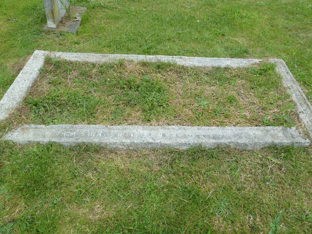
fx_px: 225
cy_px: 117
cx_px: 156
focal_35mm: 25
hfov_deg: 69.4
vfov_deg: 54.9
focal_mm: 4.1
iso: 80
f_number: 4
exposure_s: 1/100
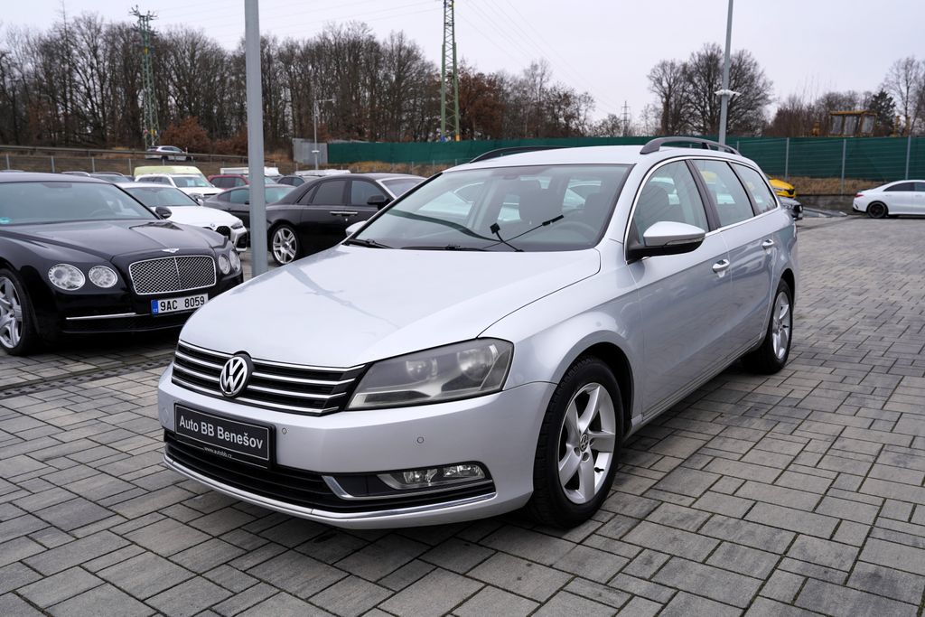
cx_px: 462
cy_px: 308
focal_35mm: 29
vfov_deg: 45.0
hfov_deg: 63.7
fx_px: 745
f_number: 6.3
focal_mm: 29
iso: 100
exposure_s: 1/160
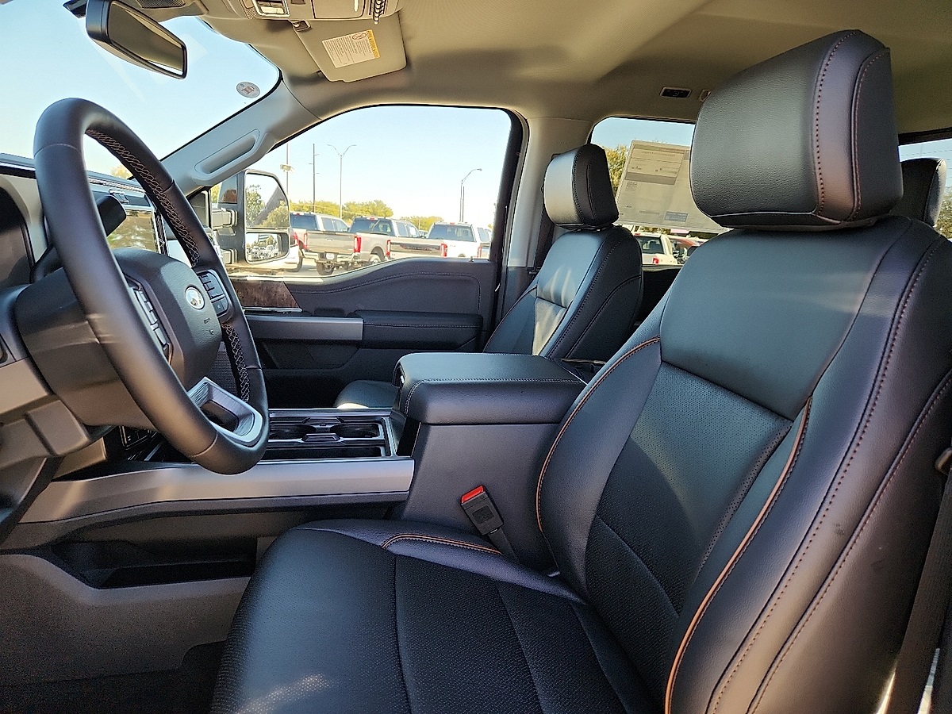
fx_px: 633
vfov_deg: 58.9
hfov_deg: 73.9
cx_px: 476
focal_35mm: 23
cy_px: 357
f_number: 1.8
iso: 57
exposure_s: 1/119
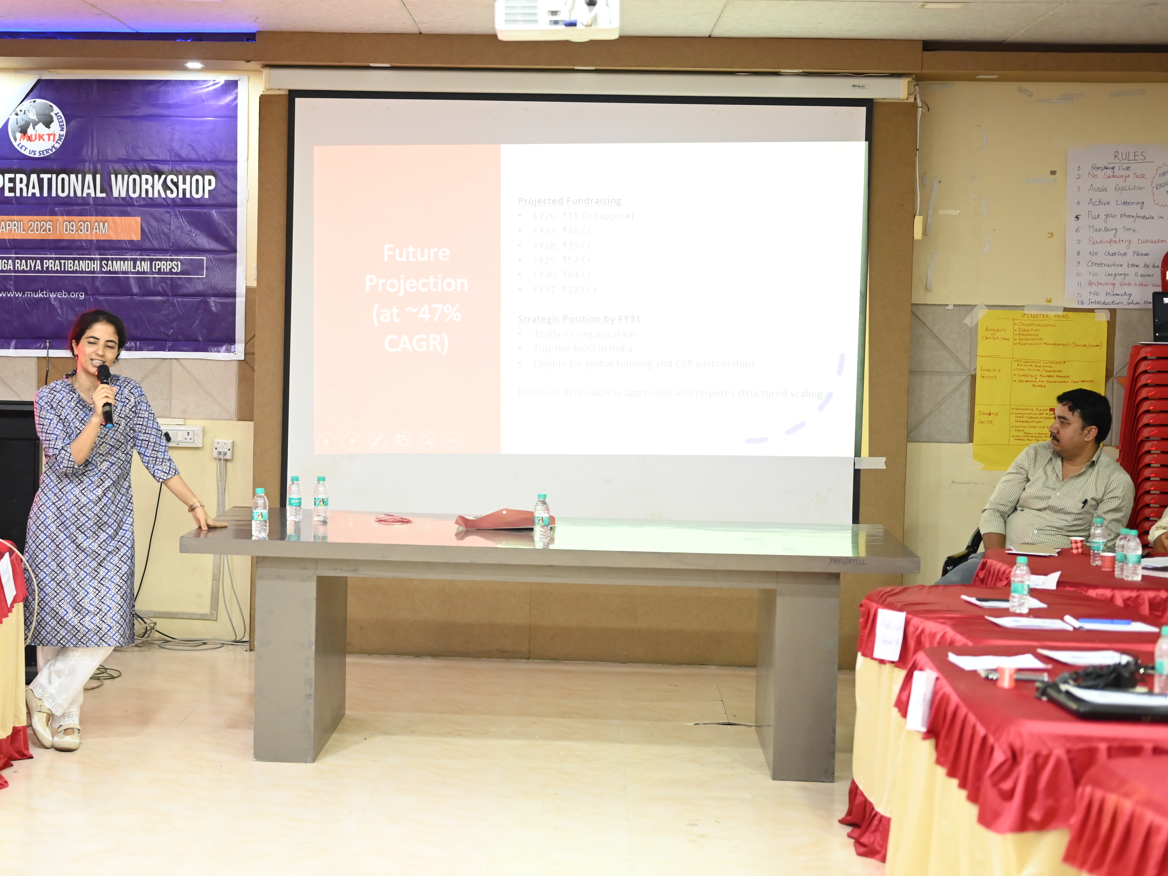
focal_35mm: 64
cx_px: 396
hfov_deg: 30.1
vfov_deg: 22.9
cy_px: 392
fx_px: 2160
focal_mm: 50
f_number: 2.2
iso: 2000
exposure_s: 1/100
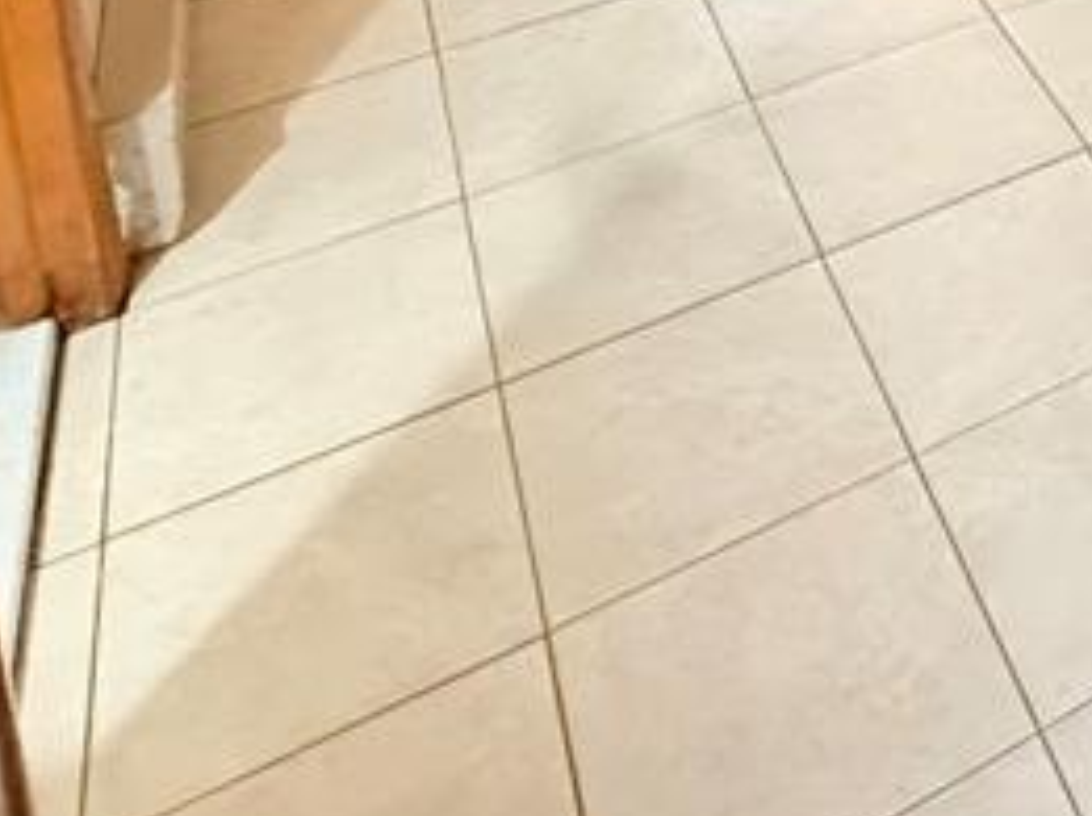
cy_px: -661
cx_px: 1427
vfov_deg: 19.6
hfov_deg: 28.5
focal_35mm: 55
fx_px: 1733
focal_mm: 2.22
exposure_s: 1/60
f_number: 2.2
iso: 640
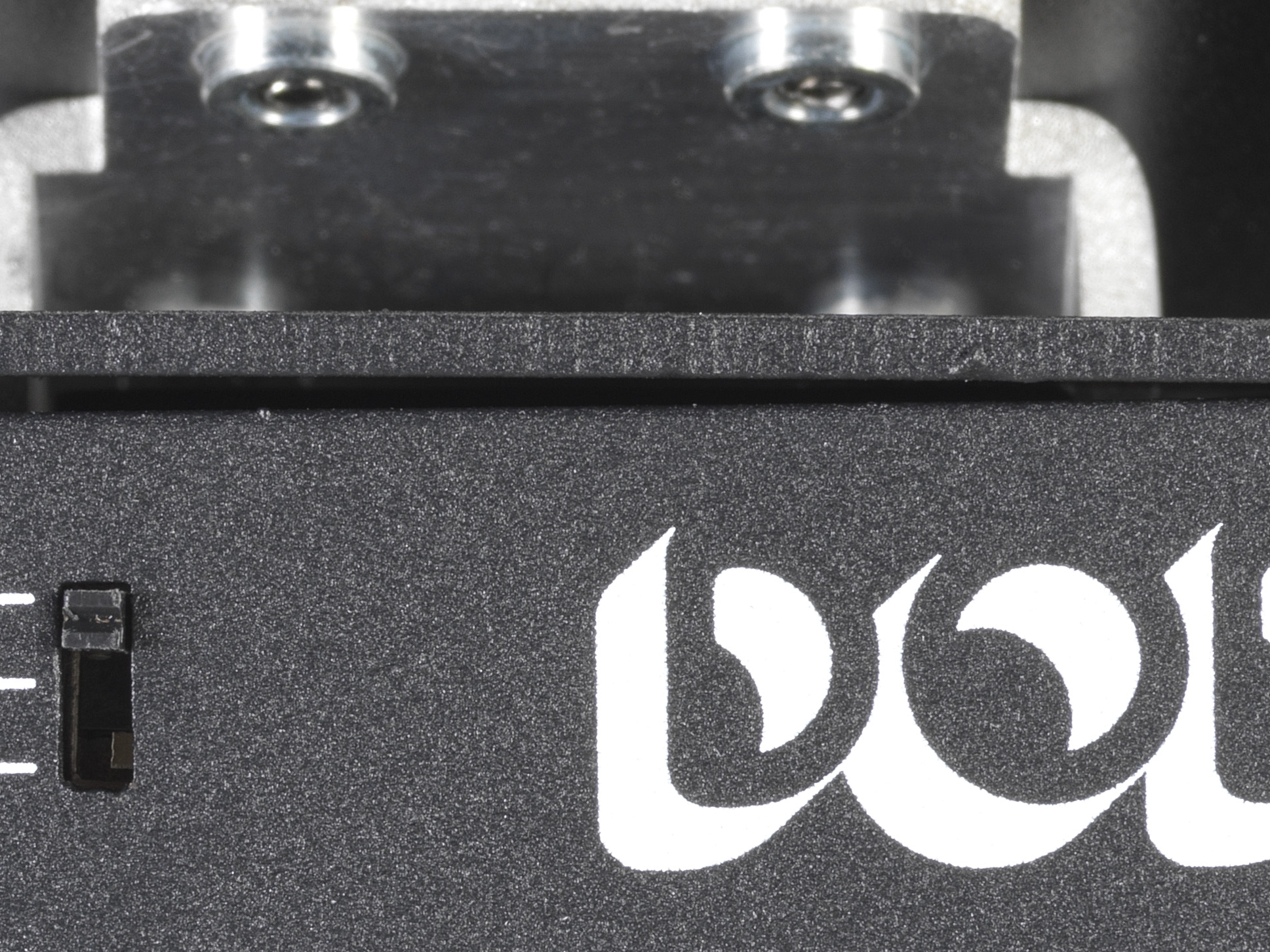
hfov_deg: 3.9
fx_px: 18487
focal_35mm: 504
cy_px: 643
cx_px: 512
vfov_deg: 2.9
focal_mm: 150
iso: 100
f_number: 22
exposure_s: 1/125
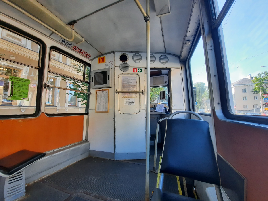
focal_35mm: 13
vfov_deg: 89.9
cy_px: 100
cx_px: 134
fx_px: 101
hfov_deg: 106.2
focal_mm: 1.74
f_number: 2.2
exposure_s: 1/100
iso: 64
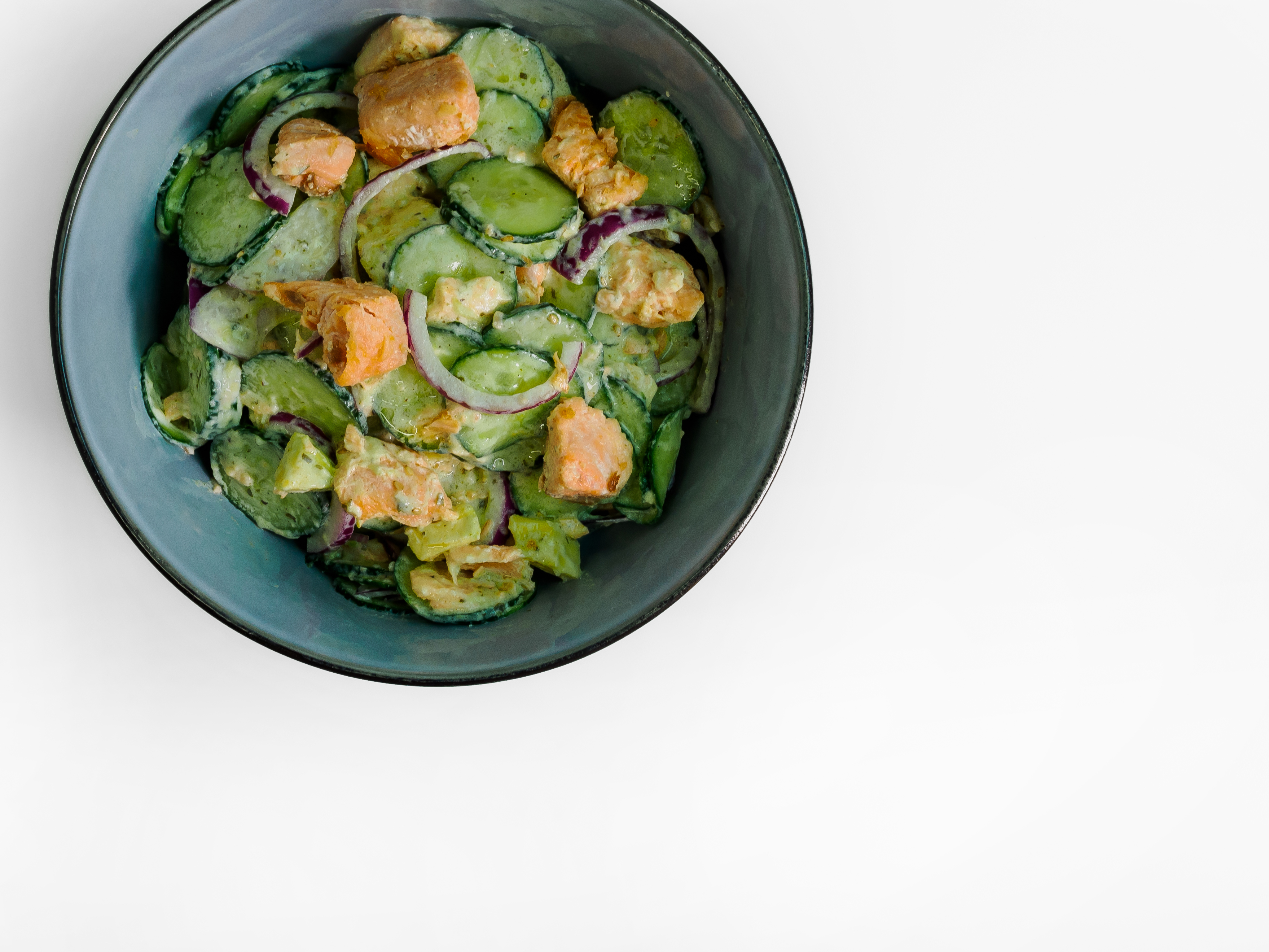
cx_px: 420
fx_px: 2053
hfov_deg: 34.0
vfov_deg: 25.9
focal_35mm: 56
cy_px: 310
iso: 200
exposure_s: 1/10
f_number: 8
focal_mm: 19
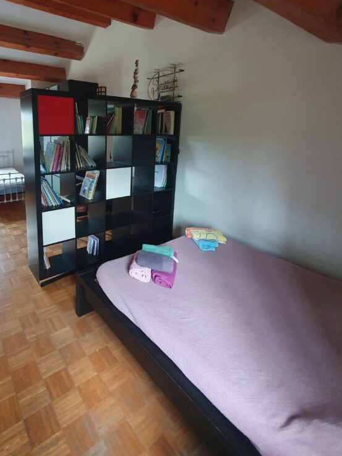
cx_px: 119
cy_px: 180
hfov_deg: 69.9
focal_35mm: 18
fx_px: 237
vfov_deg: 86.5
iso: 400
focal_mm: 1.8
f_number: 2.2
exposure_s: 1/33
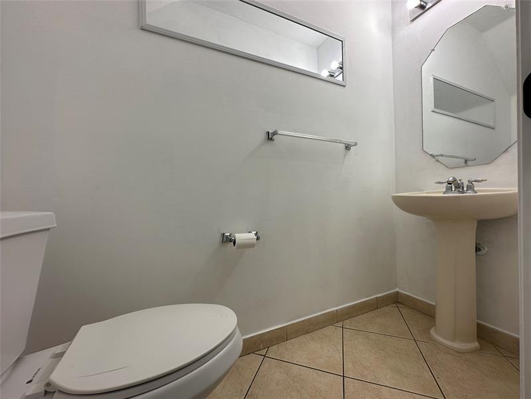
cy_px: 200
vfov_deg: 85.7
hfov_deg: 102.1
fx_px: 215
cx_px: 266
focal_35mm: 14
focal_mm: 2.22
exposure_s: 1/256
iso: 40
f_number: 2.2
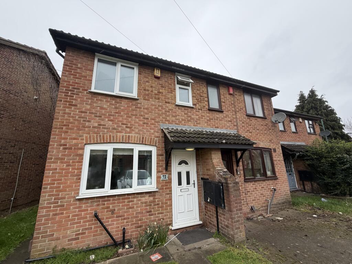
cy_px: 132
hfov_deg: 102.1
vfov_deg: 85.7
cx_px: 176
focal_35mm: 14
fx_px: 142
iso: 50
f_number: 2.2
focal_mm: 2.22
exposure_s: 1/502
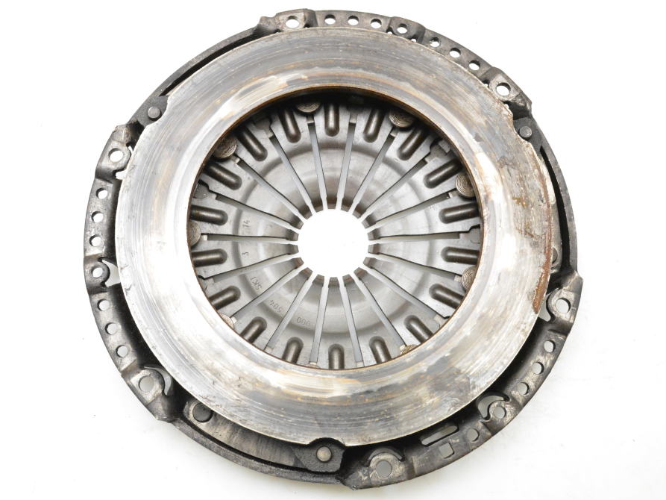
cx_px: 316
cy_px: 250
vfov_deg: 33.6
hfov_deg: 43.8
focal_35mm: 43
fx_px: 827
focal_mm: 26
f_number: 9
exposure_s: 1/320
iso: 6400
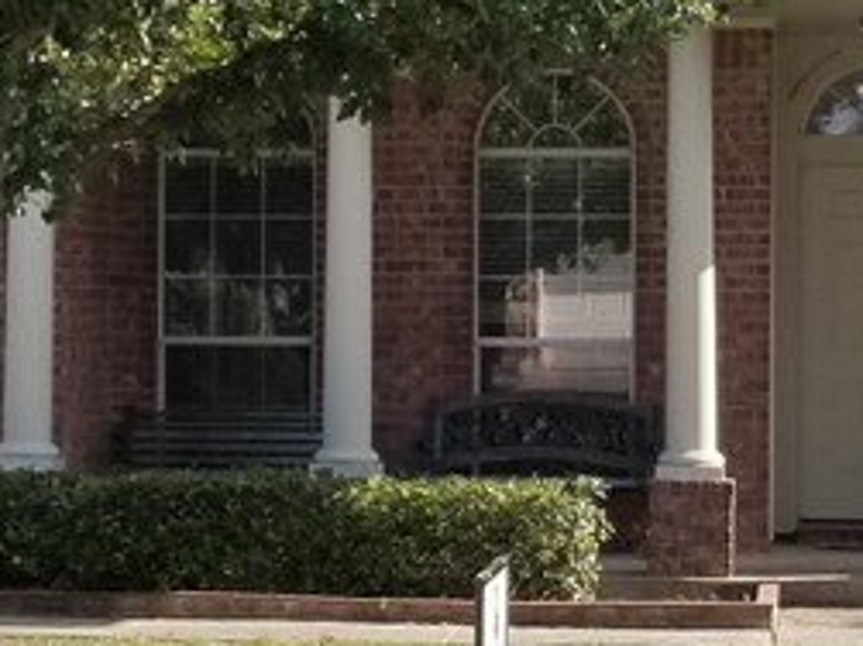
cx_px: 413
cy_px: 302
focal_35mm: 106
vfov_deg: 14.0
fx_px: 2641
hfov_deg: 18.6
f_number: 1.7
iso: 50
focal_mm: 4.25
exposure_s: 1/1645
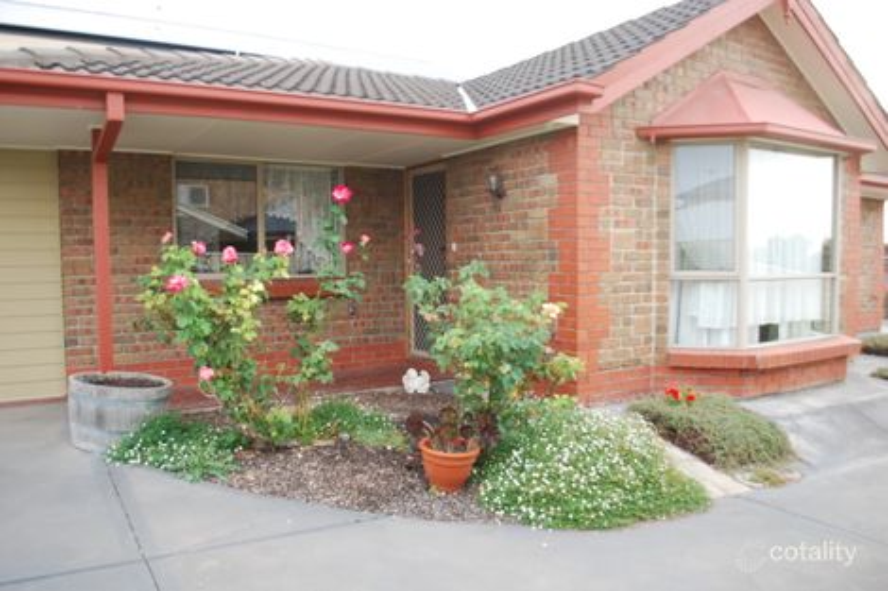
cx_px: 444
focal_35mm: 27
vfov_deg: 47.9
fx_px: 666
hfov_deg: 67.4
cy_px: 296
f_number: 4.5
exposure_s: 1/80
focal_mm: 18
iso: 200
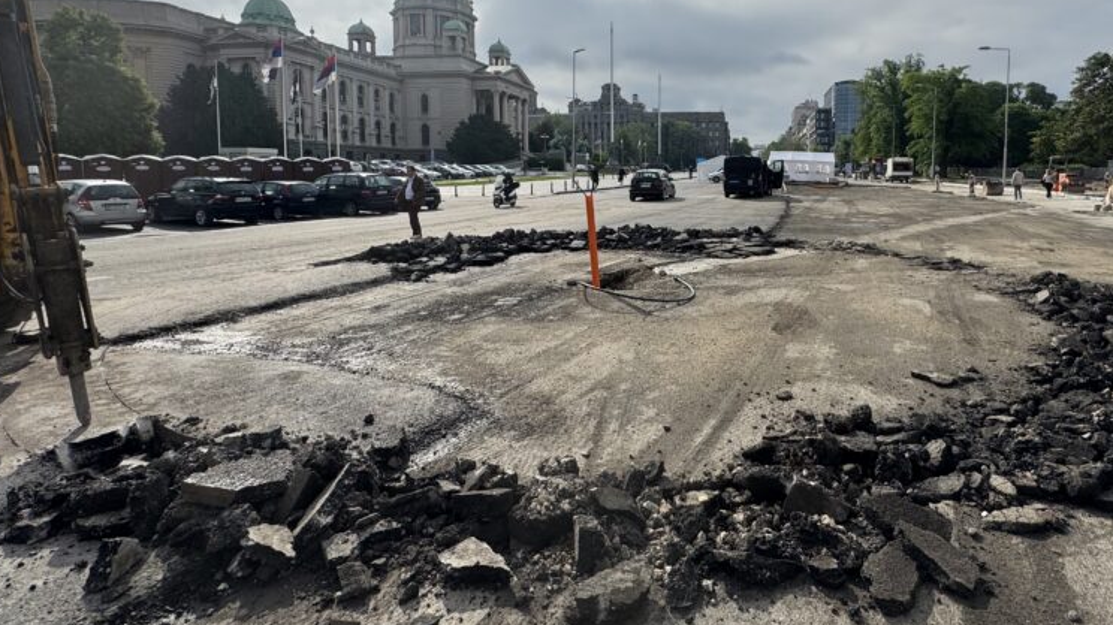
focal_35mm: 21
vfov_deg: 52.8
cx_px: 673
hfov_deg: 82.7
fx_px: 620
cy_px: 224
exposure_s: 1/3390
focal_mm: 2.22
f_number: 2.2
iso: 50
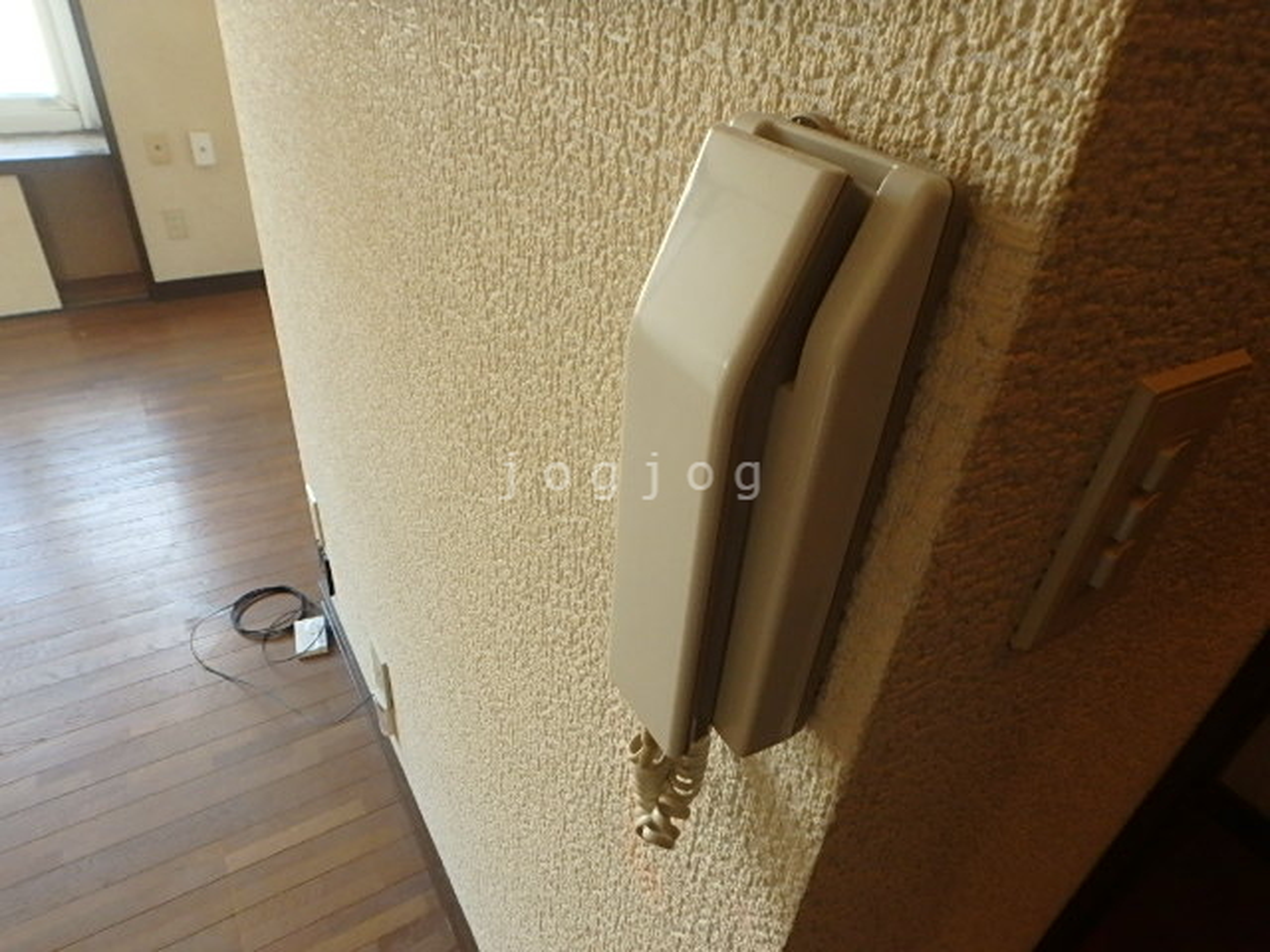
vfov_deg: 63.4
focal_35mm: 21
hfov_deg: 79.0
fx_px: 770
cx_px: 635
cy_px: 476
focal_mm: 3.7
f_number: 3.5
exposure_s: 1/80
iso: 400
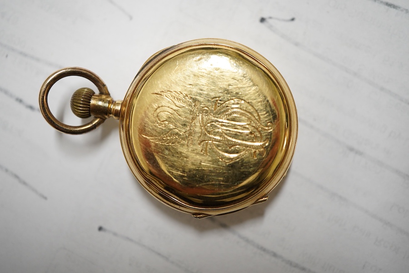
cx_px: 204
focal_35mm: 45
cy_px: 136
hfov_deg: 43.6
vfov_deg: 29.9
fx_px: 511
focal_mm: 30
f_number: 5
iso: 1000
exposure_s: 1/125
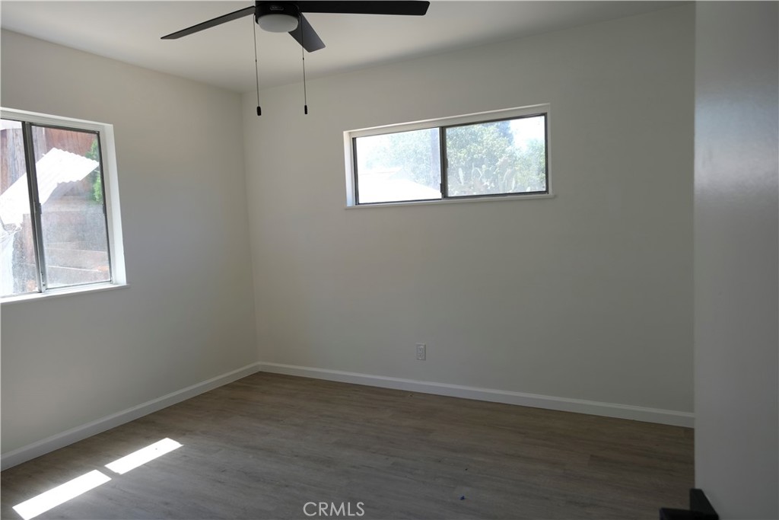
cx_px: 390
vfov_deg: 53.1
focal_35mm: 24
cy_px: 260
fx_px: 519
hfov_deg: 73.7
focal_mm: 16
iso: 160
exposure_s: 1/80
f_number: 4.5
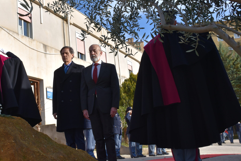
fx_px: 386
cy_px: 54
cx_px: 85
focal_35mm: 58
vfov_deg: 23.4
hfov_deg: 34.4
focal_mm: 27
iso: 100
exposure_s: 1/200
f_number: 9
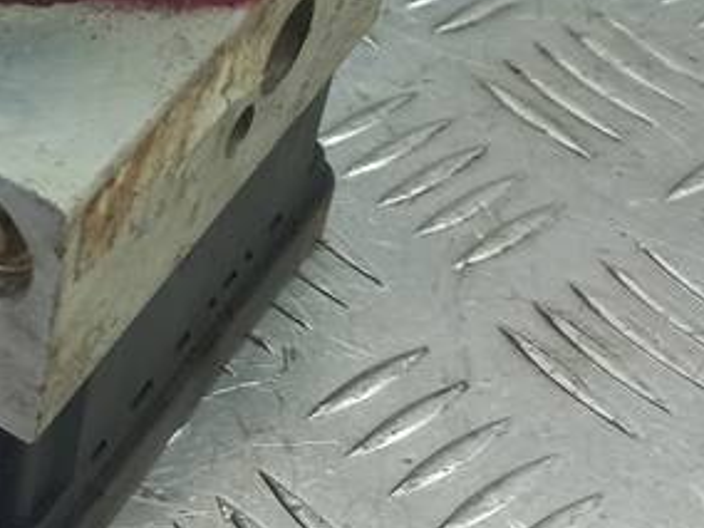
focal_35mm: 90
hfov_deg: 20.5
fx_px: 1830
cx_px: -124
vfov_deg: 16.0
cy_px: -20
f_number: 1.8
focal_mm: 4.6
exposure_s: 1/50
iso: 50
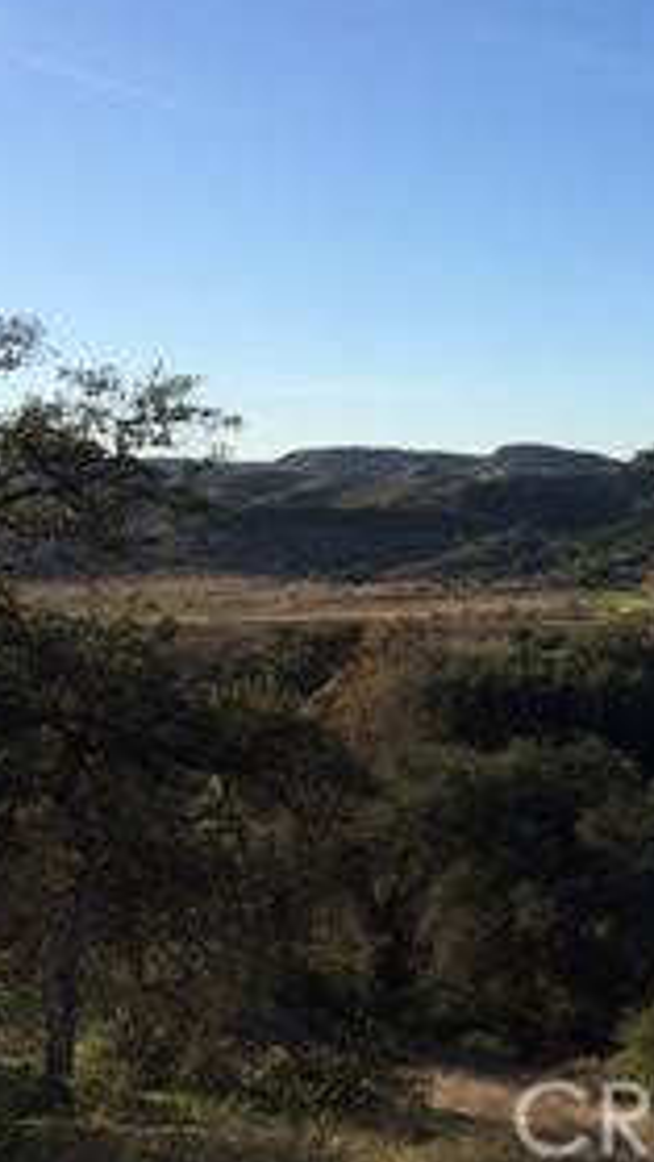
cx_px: 646
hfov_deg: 22.6
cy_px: 477
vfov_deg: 40.4
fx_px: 1572
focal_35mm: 51
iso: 32
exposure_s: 1/1414
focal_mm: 4.15
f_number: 2.2
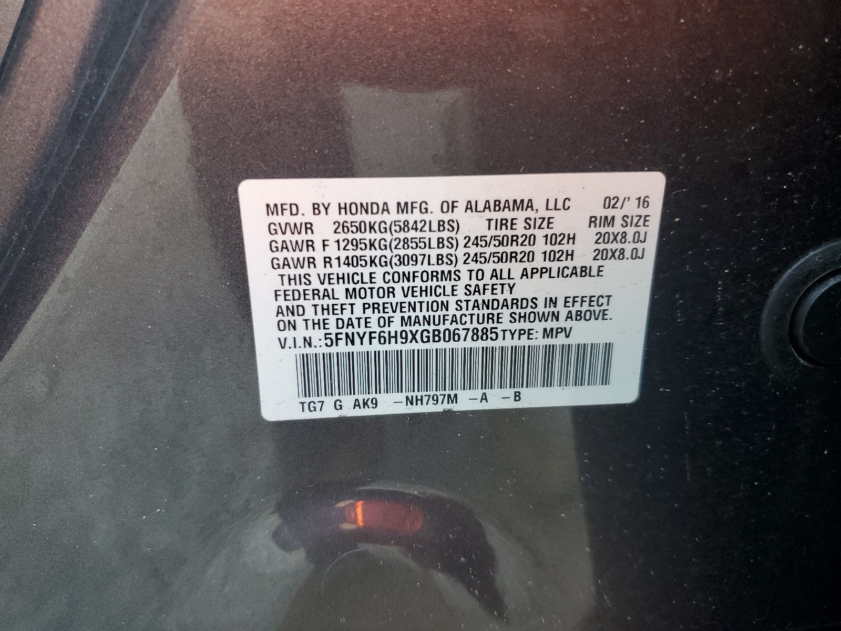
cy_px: 316
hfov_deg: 67.3
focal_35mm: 26
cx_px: 420
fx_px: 632
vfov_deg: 53.1
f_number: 1.5
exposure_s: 1/120
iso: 83
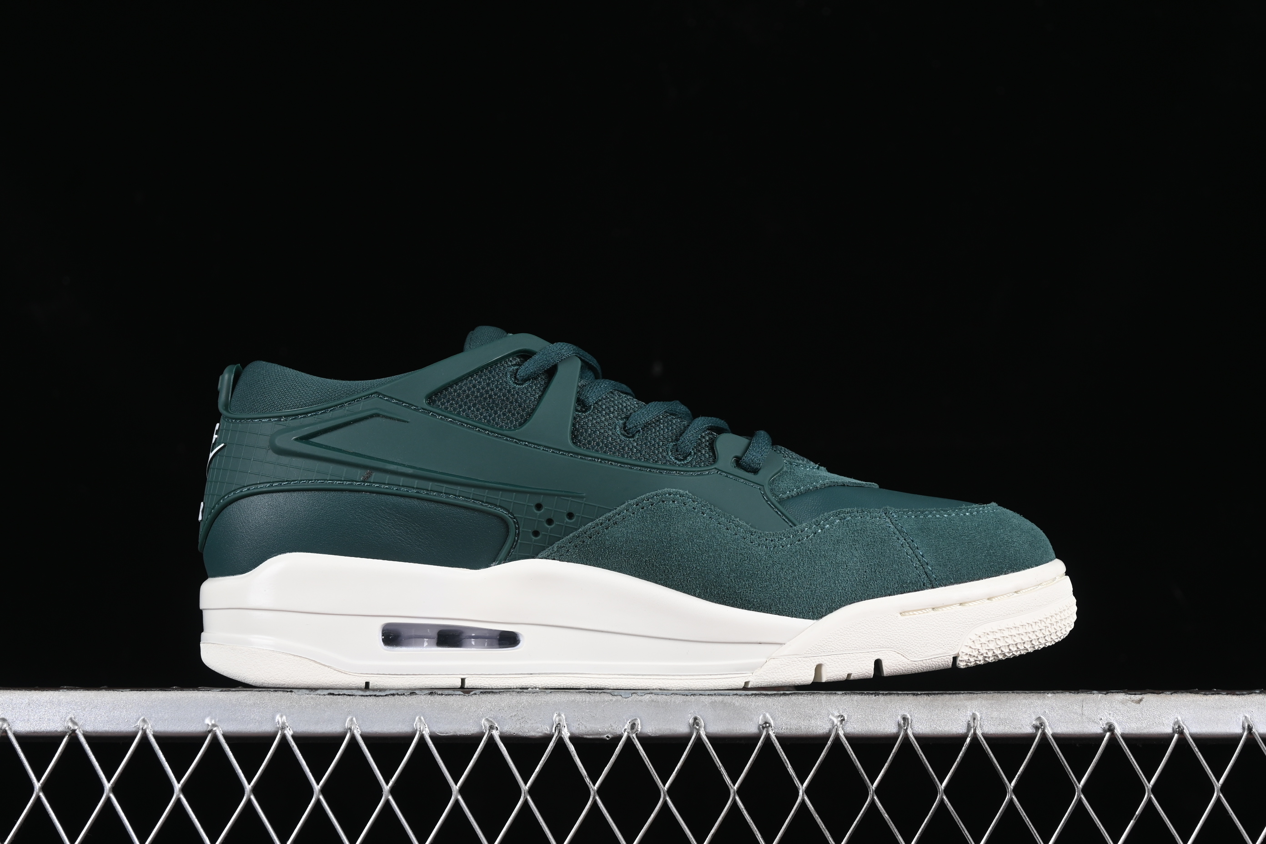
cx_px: 633
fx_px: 2637
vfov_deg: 18.2
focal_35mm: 75
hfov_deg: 27.0
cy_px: 422
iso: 160
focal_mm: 50
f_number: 7.1
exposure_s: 1/60
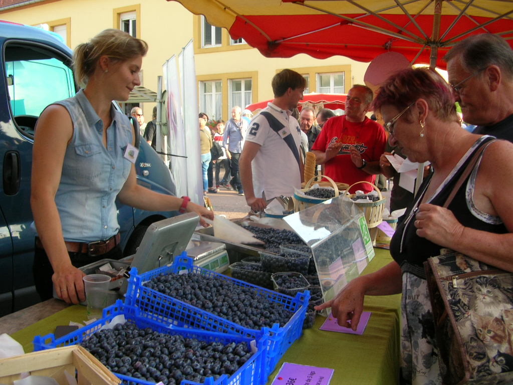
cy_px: 192
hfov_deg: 52.6
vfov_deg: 40.7
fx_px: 519
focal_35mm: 35
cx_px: 256
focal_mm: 5.8
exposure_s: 1/73.8
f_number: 2.8
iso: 50
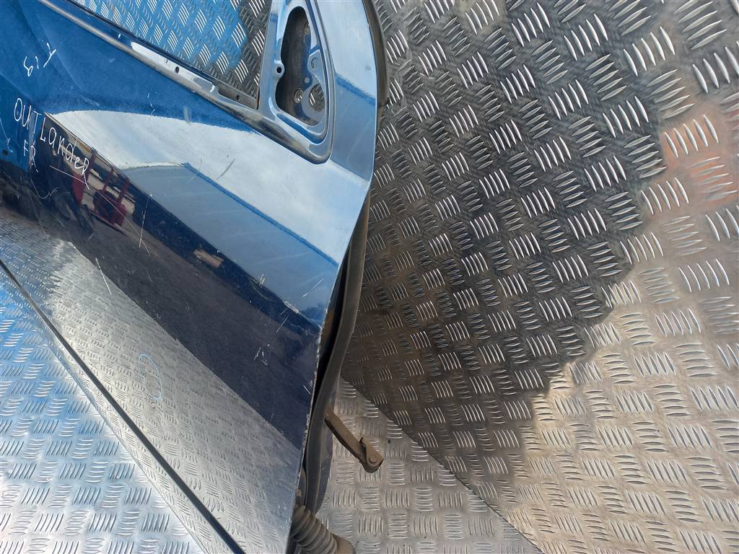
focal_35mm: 25
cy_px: 277
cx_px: 370
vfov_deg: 54.9
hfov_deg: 69.4
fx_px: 534
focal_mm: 4.6
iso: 50
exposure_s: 1/100
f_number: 1.8
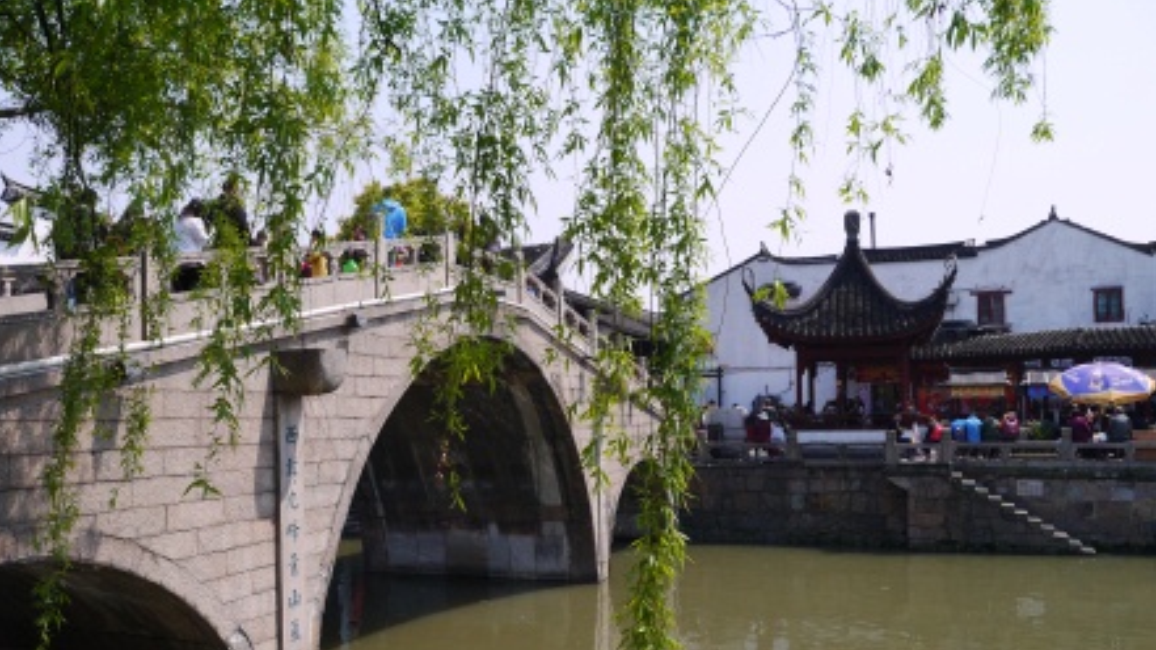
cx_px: 579
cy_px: 425
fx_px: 950
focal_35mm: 31
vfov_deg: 37.4
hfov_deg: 62.6
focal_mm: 14
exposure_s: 1/400
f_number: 7.1
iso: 160
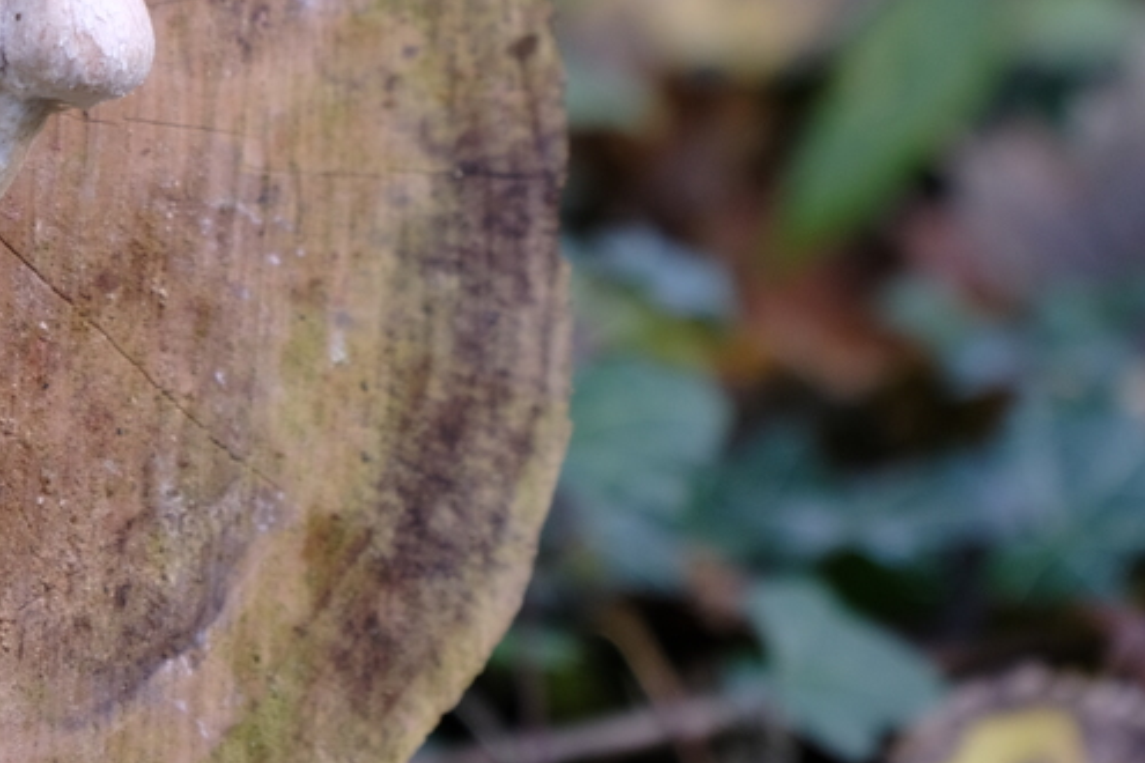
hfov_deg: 9.5
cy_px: -15
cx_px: 183
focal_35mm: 217
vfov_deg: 6.3
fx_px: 6901
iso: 400
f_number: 2.8
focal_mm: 70
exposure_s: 1/210
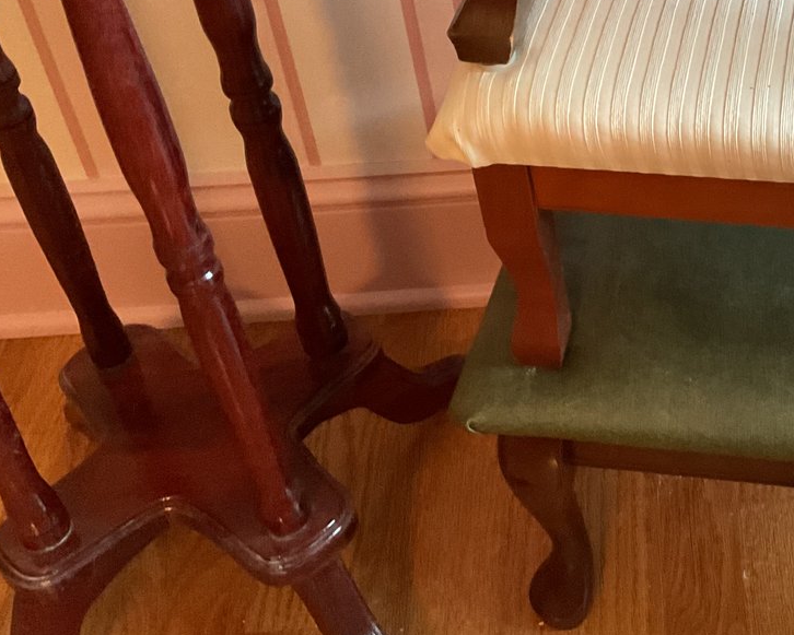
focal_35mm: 59
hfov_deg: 29.7
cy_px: 79
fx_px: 1387
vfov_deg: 25.1
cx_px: 799
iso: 200
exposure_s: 1/60
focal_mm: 3
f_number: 1.8
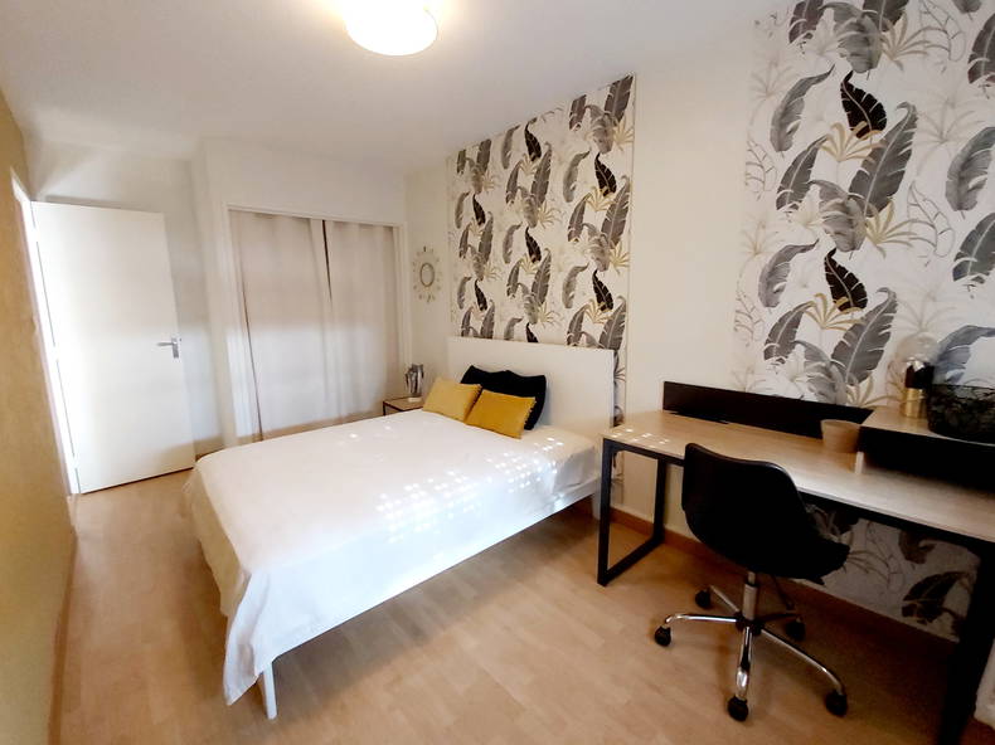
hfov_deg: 110.5
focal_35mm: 12
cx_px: 498
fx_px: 345
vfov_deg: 94.5
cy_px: 372
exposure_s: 1/33
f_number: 2.2
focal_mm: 1.42
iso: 200
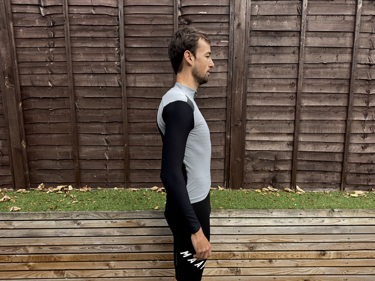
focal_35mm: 24
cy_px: 140
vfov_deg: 56.8
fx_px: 260
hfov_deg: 71.6
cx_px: 188
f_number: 1.78
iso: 80
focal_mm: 6.76
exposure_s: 1/495
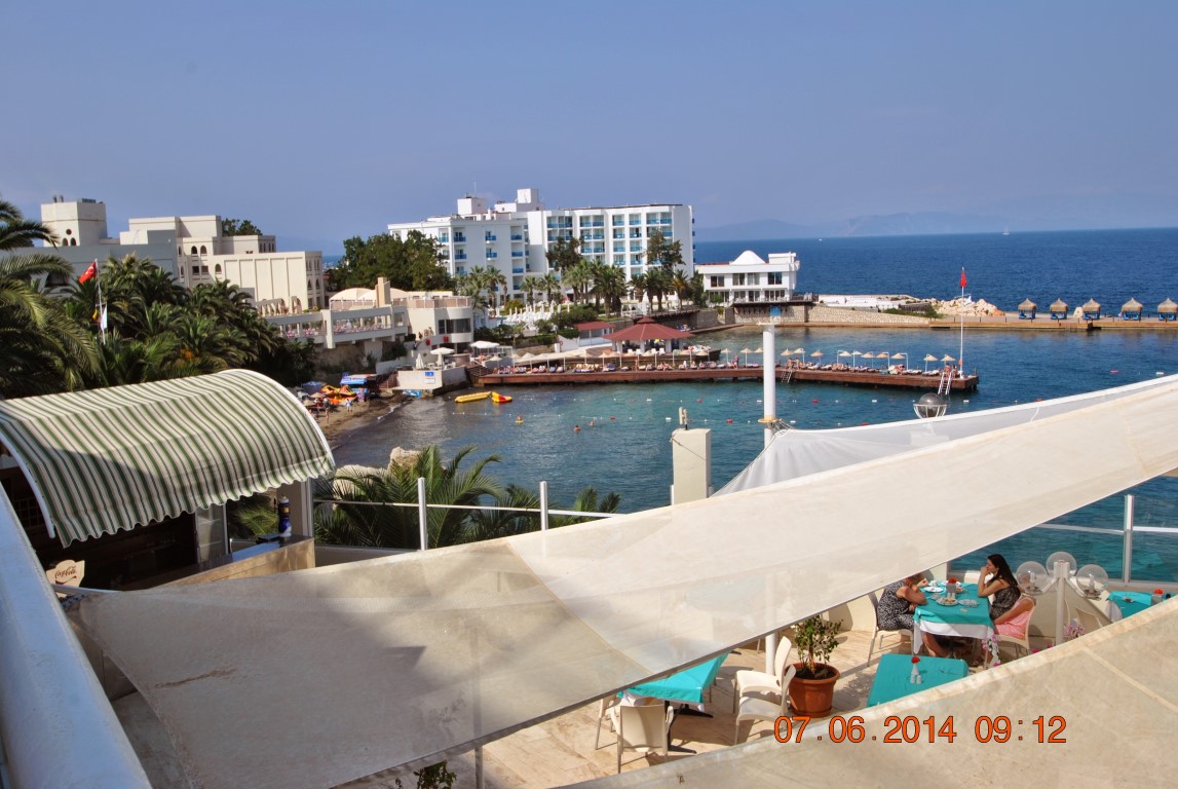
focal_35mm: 36
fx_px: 1179
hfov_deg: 53.1
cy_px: 394
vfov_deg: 37.0
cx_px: 589
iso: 100
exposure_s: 1/320
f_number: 9
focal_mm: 24
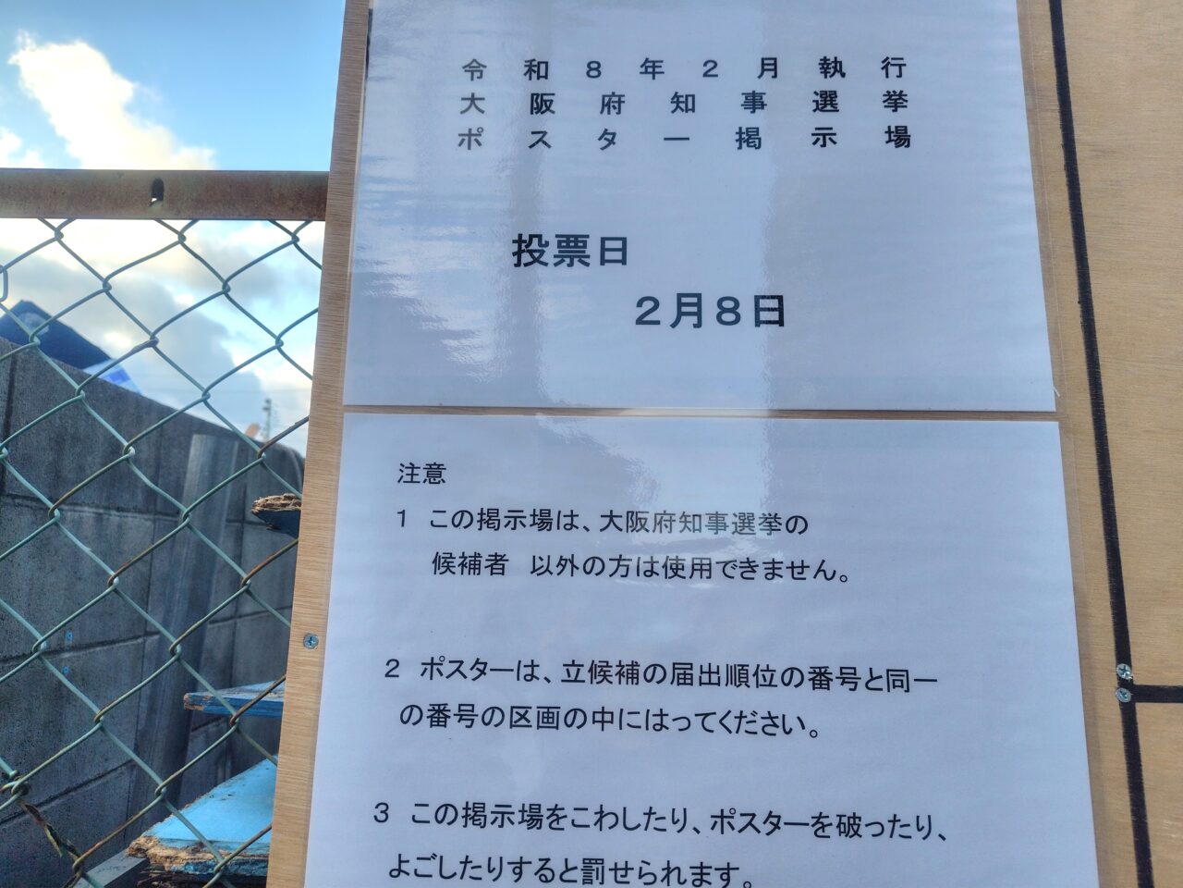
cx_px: 592
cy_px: 444
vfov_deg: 58.9
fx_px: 786
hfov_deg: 73.9
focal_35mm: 23
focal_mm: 5.6
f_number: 1.9
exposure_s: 1/398
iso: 50
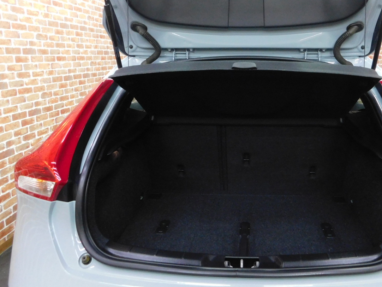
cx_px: 237
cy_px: 119
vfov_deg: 41.7
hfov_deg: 53.4
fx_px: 375
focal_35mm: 34
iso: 400
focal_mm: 4
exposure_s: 1/25
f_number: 3
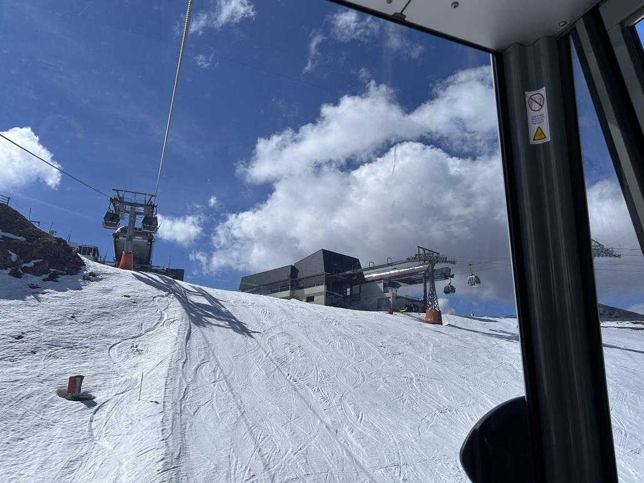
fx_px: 484
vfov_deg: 53.1
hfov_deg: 67.3
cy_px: 242
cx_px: 322
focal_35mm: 26
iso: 50
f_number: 1.5
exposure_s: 1/4274
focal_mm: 5.7
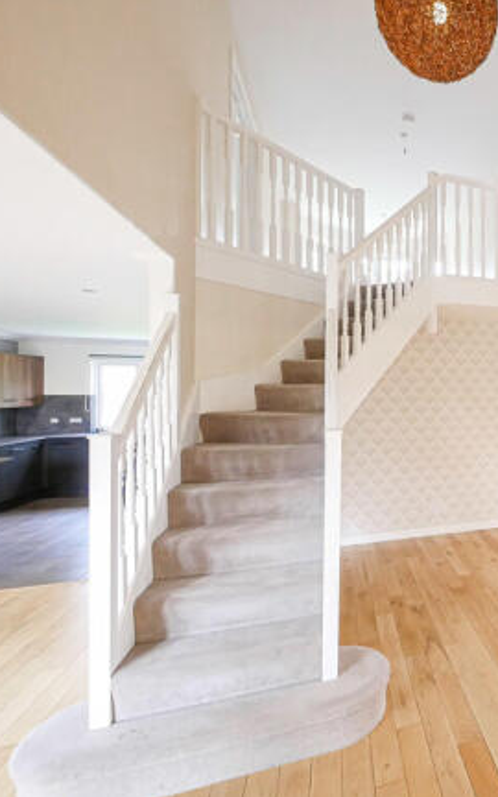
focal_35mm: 20
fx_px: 434
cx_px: 512
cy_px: 399
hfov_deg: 47.9
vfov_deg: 85.1
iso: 2500
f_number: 4
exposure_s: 1/60
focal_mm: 7
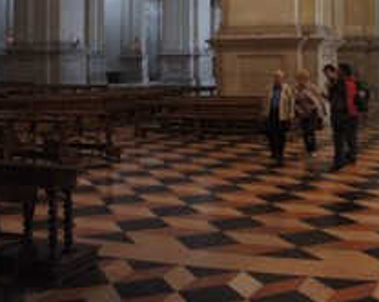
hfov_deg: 32.4
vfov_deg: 26.4
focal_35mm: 56
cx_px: 321
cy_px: 42
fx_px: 628
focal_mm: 18
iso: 5000
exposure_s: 1/30
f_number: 3.5
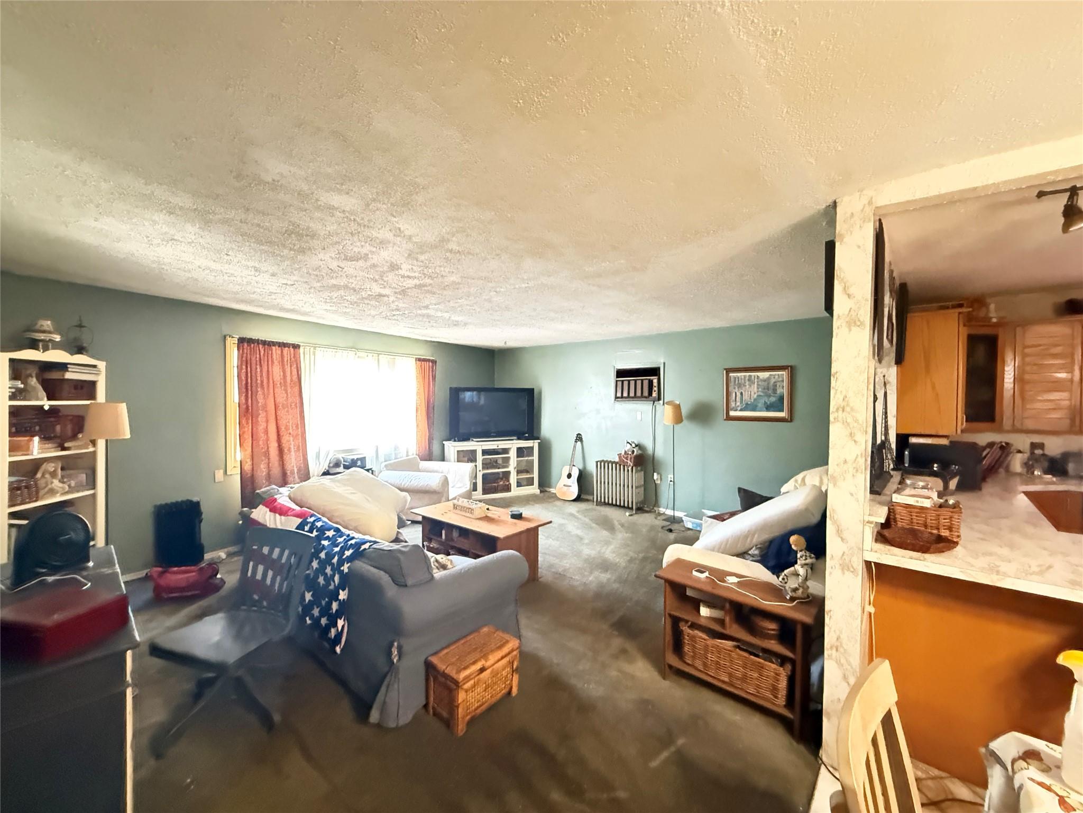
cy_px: 406
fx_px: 438
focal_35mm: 14
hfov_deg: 102.1
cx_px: 542
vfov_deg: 85.7
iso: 1250
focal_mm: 2.22
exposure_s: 1/30
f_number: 2.2
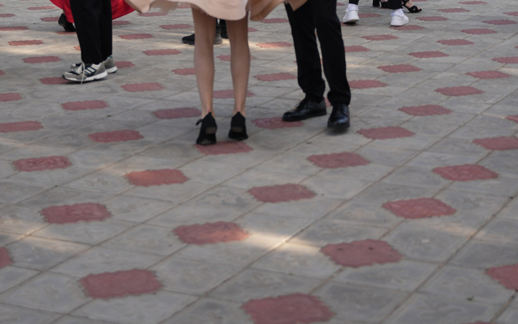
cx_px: 335
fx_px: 1238
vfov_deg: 14.5
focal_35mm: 88
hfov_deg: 23.6
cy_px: -57
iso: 160
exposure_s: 1/500
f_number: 2.8
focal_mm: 36.7
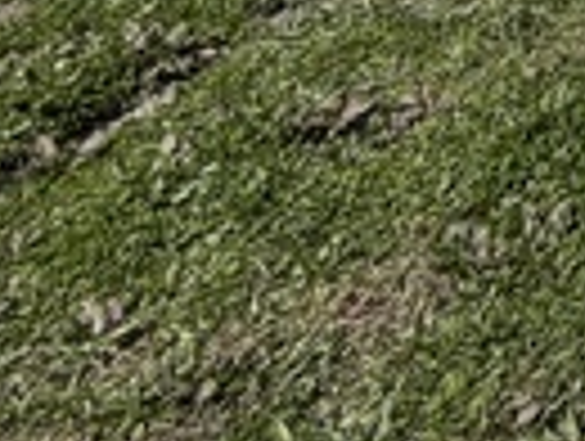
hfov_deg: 15.6
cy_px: -752
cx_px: 1296
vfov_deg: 12.0
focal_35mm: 86
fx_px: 1456
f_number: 2.2
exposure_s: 1/1285
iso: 20
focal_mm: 2.22
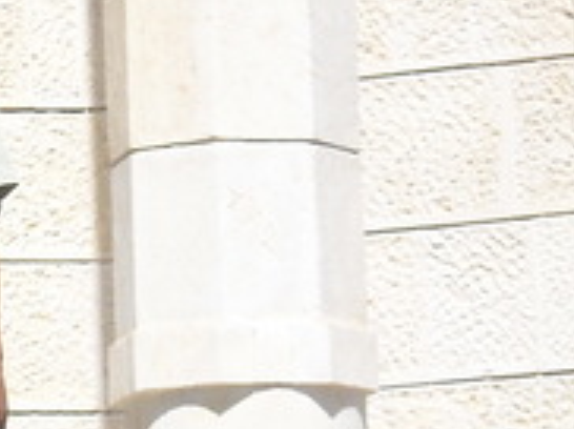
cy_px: 211
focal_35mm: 370
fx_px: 6127
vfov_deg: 4.0
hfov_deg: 5.3
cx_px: -429
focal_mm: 17.1
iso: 141
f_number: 9.3
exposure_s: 1/250
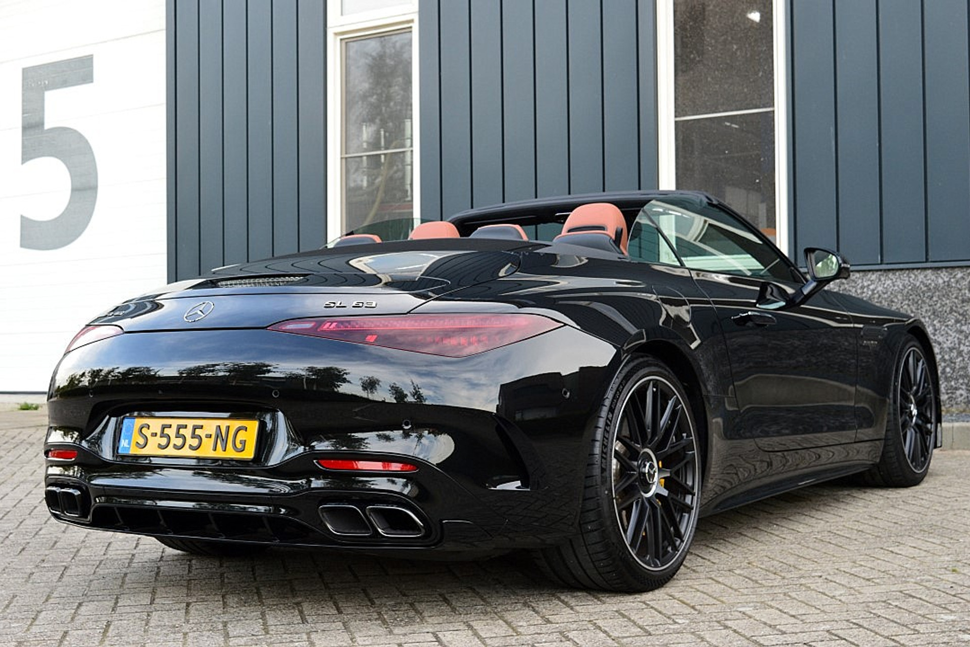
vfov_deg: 26.5
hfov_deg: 38.9
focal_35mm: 51
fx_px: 1374
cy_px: 324
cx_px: 485
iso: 500
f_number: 8
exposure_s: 1/60
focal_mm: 34
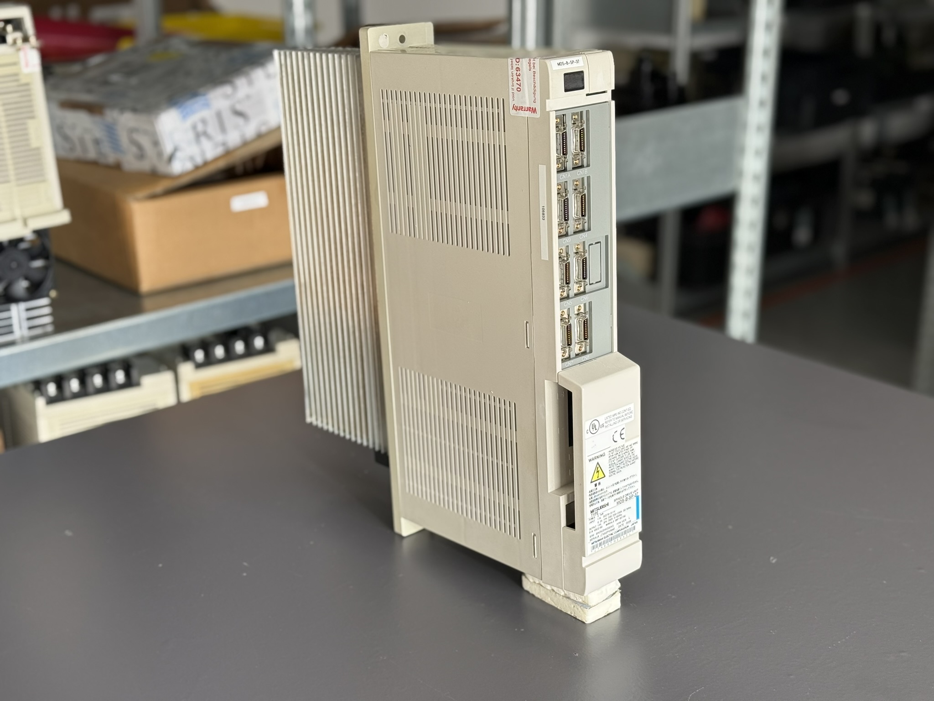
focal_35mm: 48
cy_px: 350
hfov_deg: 39.7
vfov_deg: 30.3
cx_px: 467
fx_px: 1295
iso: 50
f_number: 1.78
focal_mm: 6.76
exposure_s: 1/139
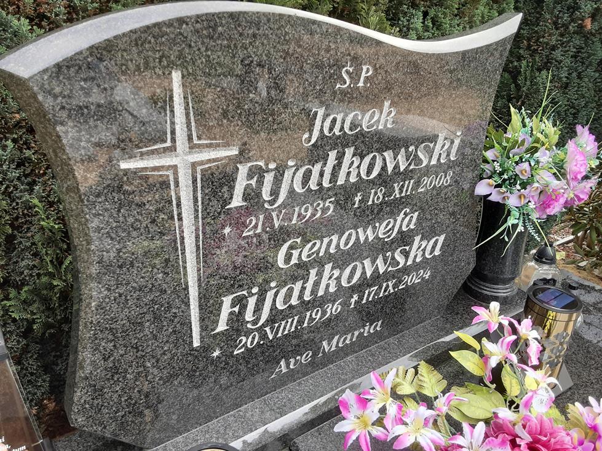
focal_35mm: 28
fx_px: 487
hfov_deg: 63.5
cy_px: 226
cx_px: 301
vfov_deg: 49.7
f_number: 1.9
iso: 40
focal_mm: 2.9
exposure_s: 1/147
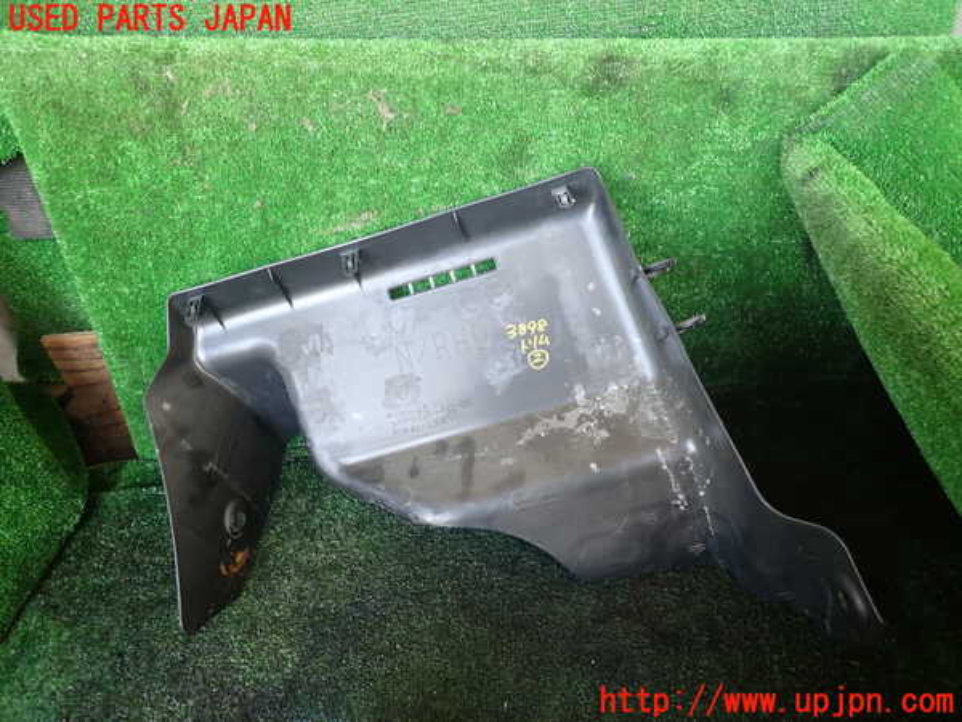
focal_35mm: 25
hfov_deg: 69.4
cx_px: 481
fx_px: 695
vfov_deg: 54.9
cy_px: 361
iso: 200
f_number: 2
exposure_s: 1/40
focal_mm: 4.5
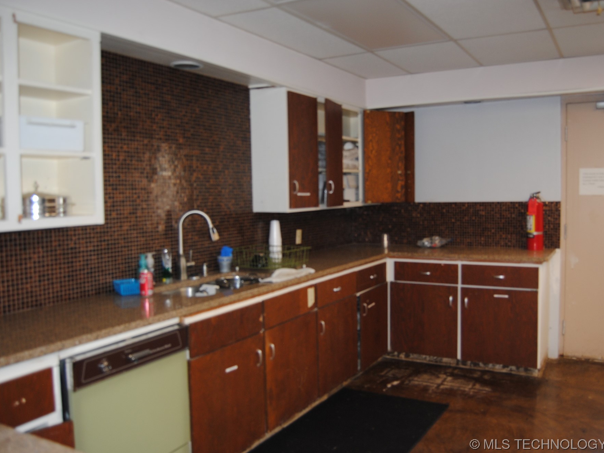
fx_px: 523
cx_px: 321
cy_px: 225
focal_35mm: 30
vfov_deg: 46.8
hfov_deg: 59.9
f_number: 3.5
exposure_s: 1/60
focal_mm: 18
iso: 200
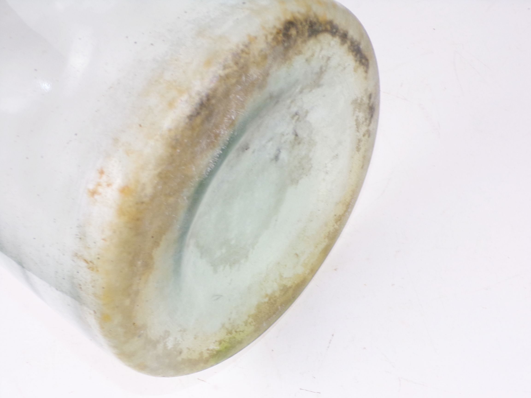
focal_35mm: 42
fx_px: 644
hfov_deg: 44.8
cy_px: 199
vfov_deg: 34.3
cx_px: 266
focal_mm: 7.6
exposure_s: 1/42
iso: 80
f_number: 3.4
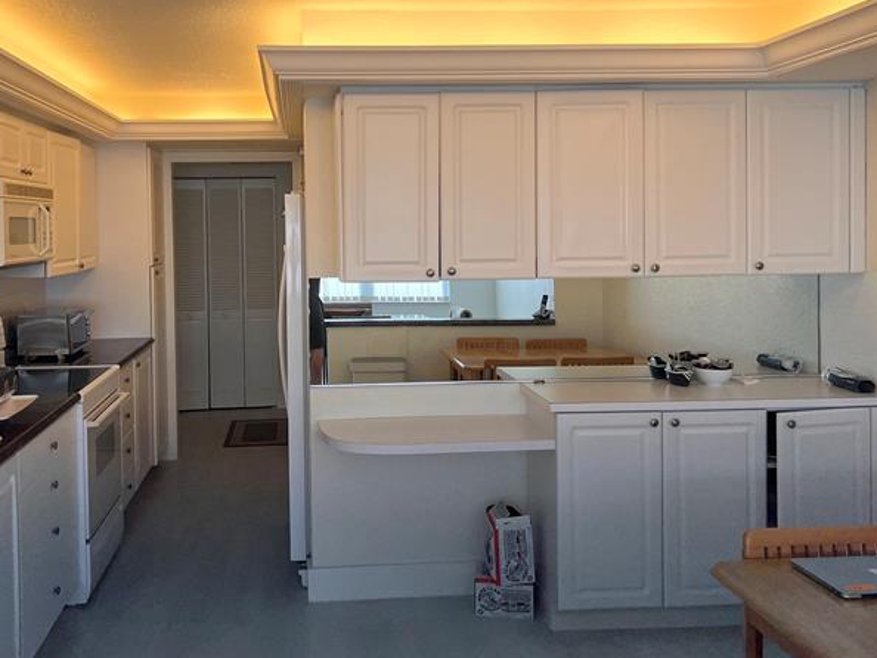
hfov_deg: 52.4
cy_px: 239
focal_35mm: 35
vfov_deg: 40.4
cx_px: 366
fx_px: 887
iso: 50
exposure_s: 1/120
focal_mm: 5.7
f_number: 1.5
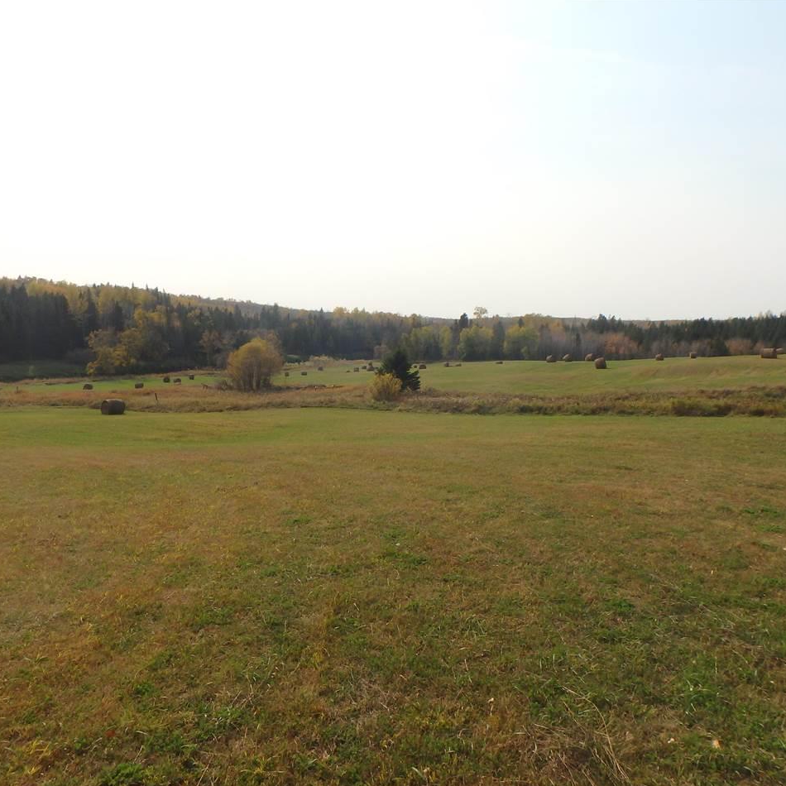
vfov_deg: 62.9
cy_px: 393
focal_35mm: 25
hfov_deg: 62.9
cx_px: 380
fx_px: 642
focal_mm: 3.7
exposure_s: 1/500
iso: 125
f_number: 6
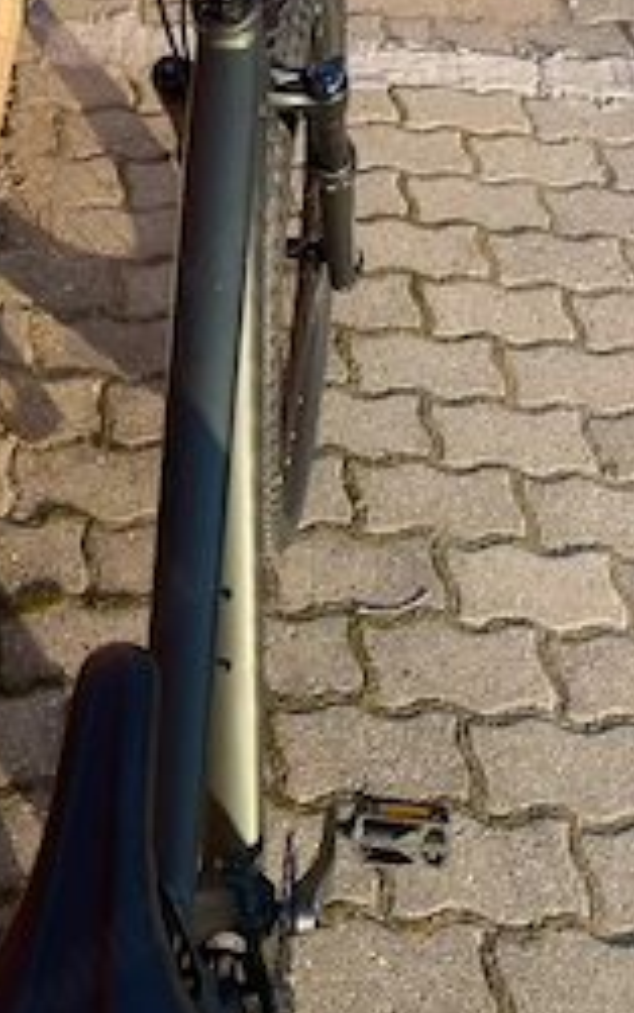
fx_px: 1216
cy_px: 355
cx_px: 218
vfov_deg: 44.7
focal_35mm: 44
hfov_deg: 29.1
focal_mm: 4.2
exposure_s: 1/636
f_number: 1.6
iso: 32
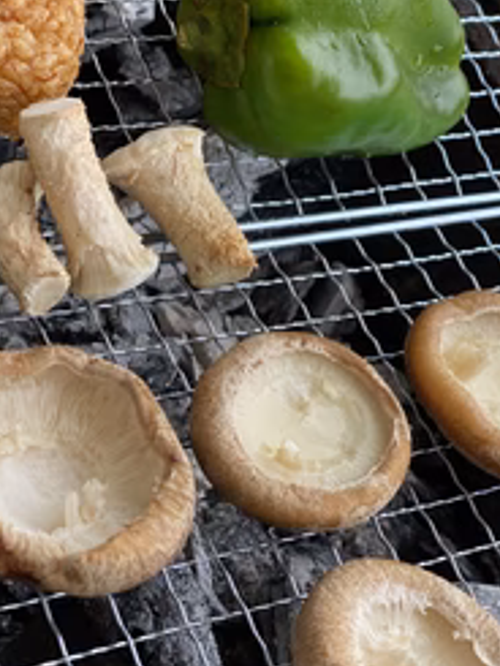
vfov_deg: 23.0
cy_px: 332
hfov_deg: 17.4
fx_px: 1636
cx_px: 253
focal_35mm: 85
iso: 40
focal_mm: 6
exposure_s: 1/122
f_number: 2
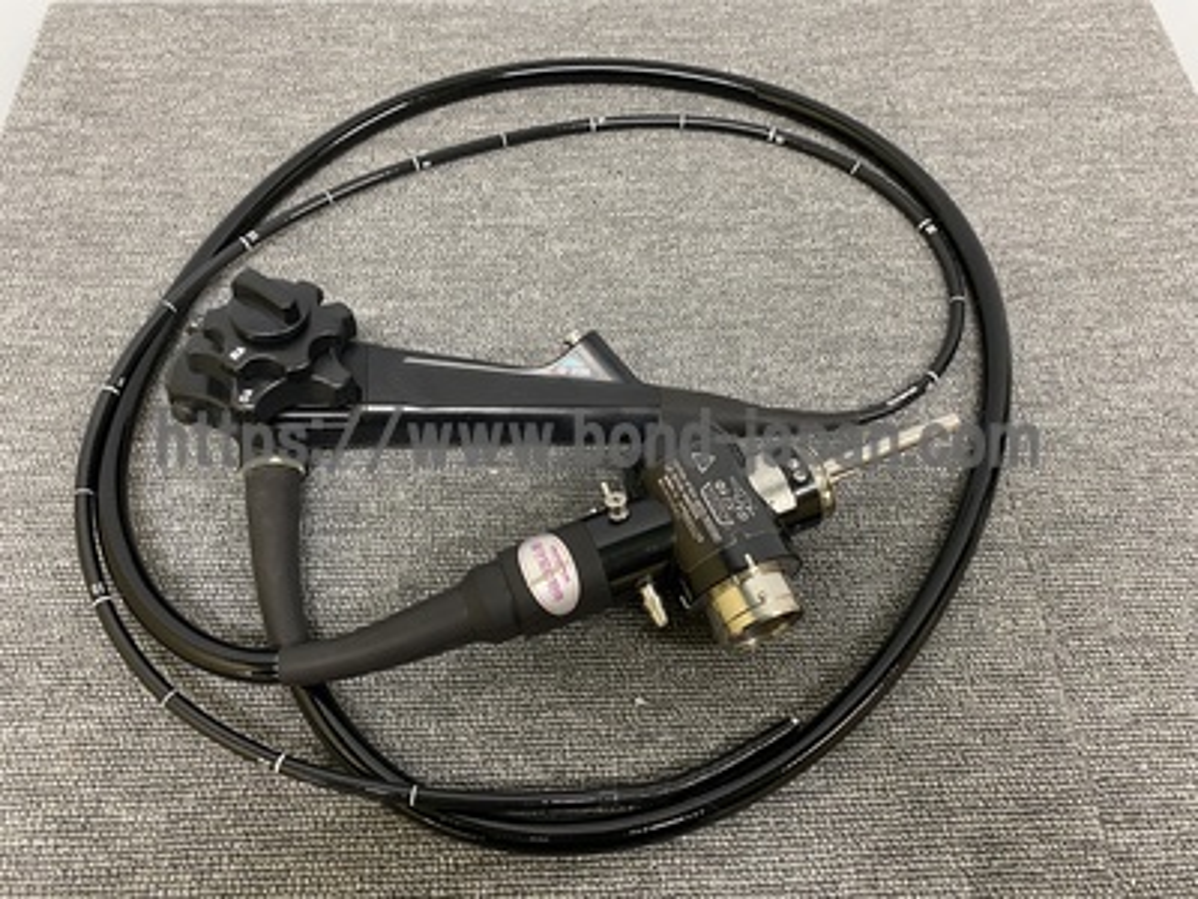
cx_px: 599
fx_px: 900
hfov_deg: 67.3
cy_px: 450
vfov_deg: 53.1
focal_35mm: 26
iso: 320
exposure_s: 1/60
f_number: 1.8
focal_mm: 4.25
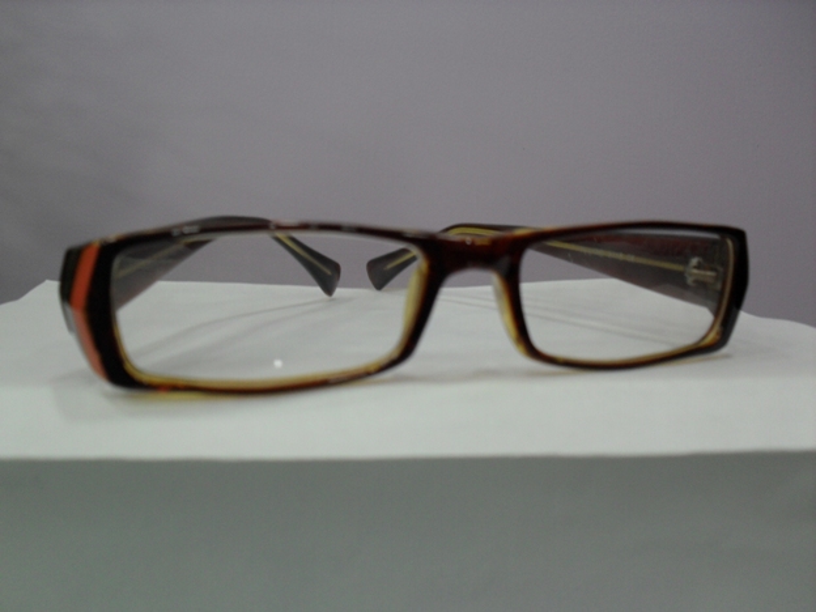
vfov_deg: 37.7
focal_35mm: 38
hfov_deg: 49.0
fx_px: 896
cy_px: 306
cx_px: 408
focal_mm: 6.3
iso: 80
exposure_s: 1/45
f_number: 2.8
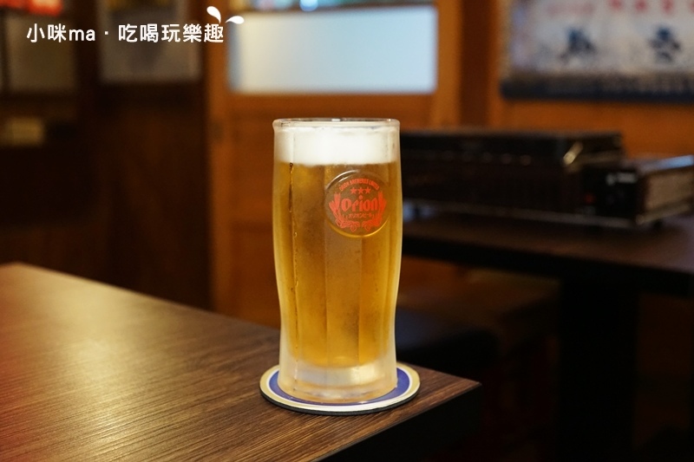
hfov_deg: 47.4
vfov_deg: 32.6
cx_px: 347
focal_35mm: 41
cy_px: 231
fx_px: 790
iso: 5000
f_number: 4.5
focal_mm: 41
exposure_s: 1/60
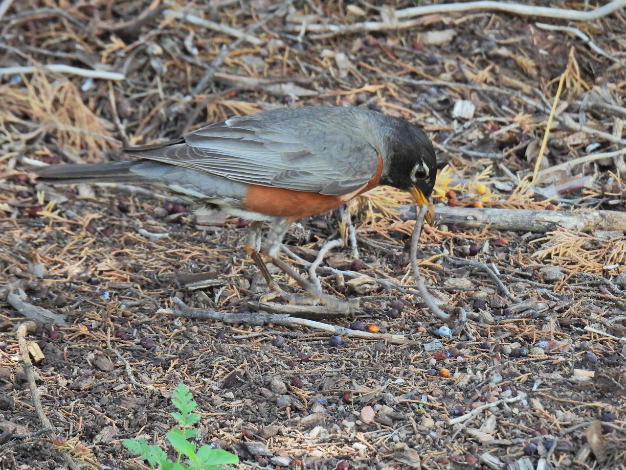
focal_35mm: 700
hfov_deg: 2.8
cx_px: 313
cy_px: 235
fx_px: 12659
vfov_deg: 2.1
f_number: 5.6
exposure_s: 1/250
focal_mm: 125
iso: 450
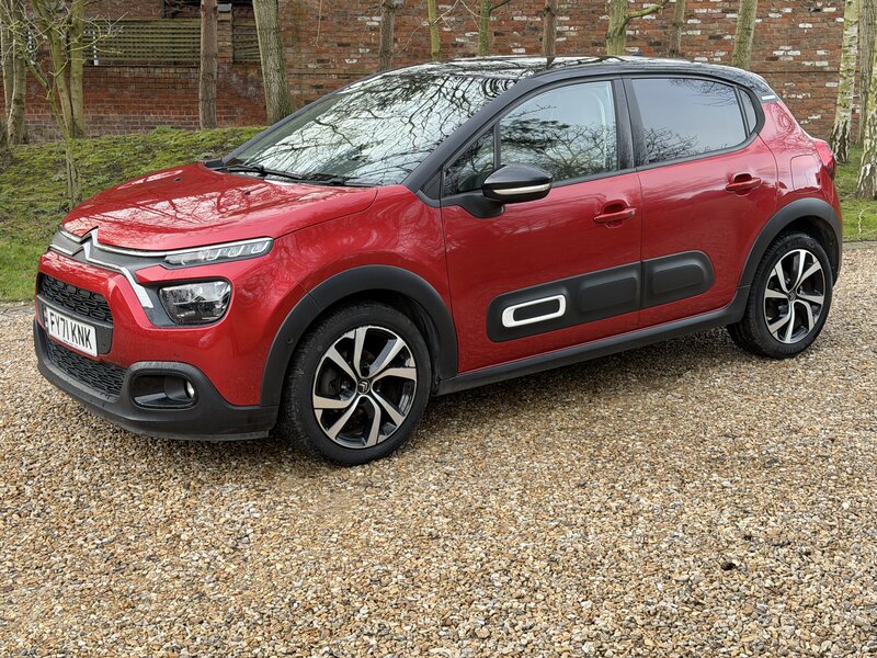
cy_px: 329
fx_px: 1216
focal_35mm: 48
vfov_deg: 30.3
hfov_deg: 39.7
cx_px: 438
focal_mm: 6.76
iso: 50
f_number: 1.78
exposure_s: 1/200
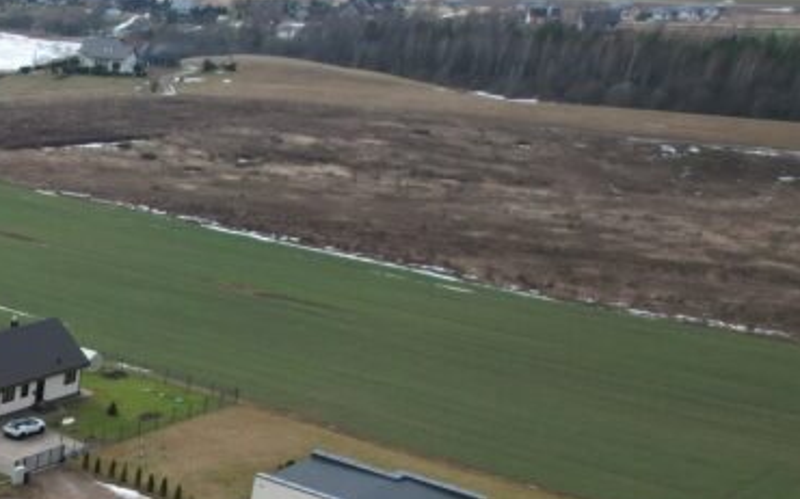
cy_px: 537
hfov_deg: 26.6
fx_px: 1351
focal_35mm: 62
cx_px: -301
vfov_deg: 20.1
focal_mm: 8.38
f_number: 2.8
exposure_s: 1/1000
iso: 110
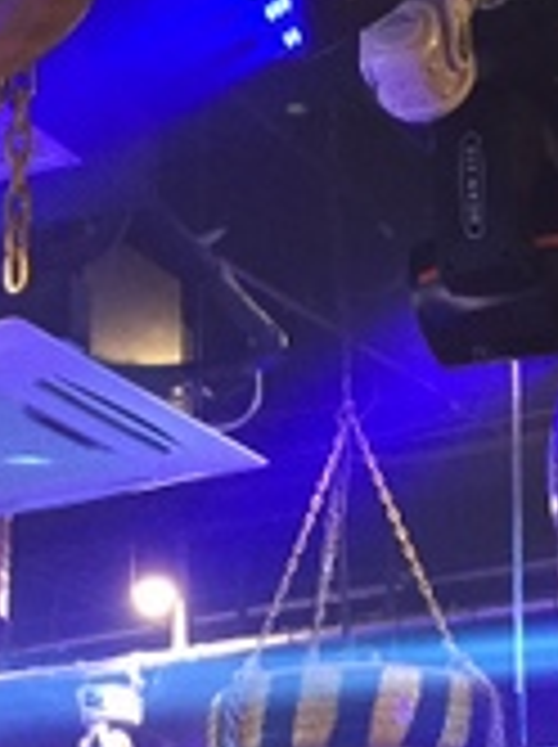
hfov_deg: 13.2
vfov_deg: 17.6
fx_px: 2413
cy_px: 400
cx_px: 230
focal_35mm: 112
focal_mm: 4.15
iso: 125
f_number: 2.2
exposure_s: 1/17
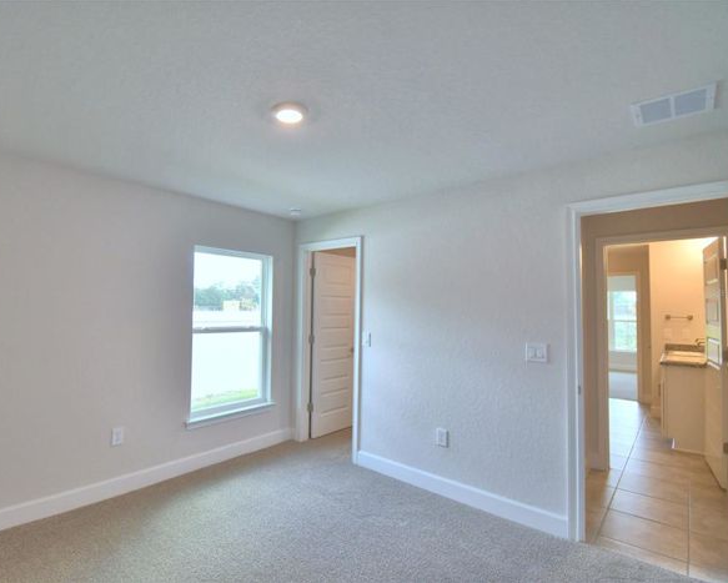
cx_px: 322
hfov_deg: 89.2
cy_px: 292
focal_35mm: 17
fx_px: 366
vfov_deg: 77.0
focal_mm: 10
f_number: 4.5
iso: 400
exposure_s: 1/125
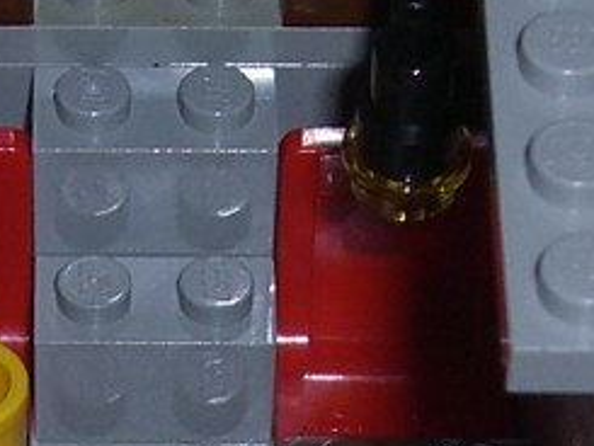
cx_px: 78
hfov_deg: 8.0
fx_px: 4258
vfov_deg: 5.9
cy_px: 827
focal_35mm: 248
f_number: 4
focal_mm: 7.9
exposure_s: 1/30
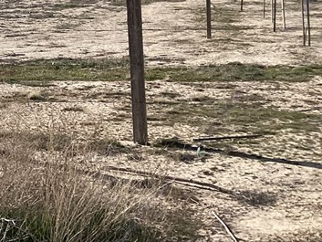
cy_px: -34
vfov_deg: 15.9
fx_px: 837
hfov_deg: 20.0
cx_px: -91
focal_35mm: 90
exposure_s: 1/2469
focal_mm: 3.3
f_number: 2.4
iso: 25
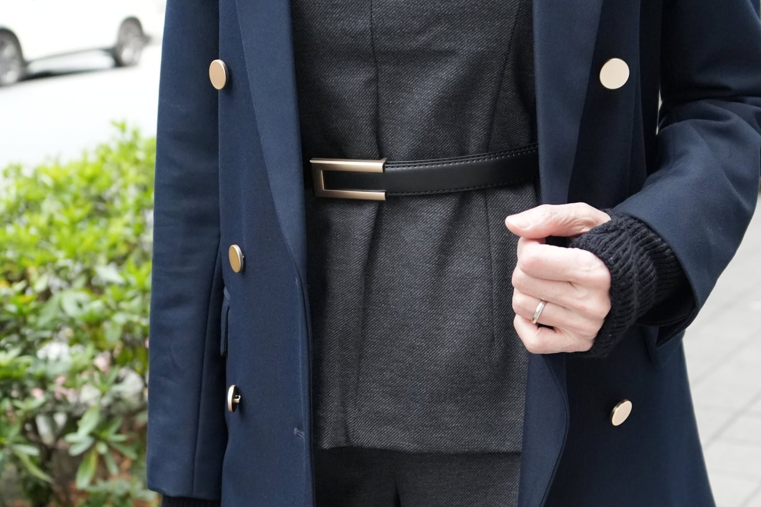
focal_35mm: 55
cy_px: 393
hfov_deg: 36.2
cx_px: 382
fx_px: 1162
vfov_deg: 24.3
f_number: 2.8
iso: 4000
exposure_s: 1/1880
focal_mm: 24
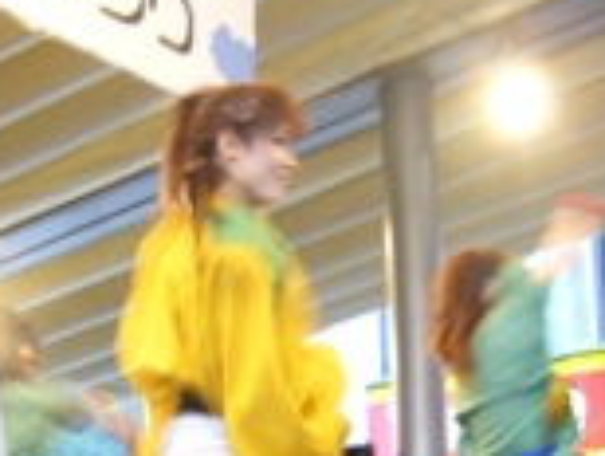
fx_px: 1680
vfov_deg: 15.4
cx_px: 220
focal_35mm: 96
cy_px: 313
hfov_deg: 20.4
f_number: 2.8
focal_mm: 5.8
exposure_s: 1/13
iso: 200
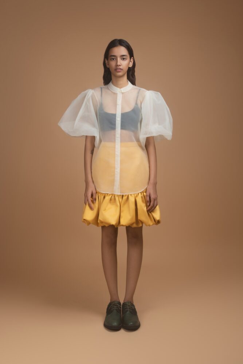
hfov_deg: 35.1
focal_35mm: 38
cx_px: 122
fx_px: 385
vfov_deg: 50.7
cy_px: 182
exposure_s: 1/125
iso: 100
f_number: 13
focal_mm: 38
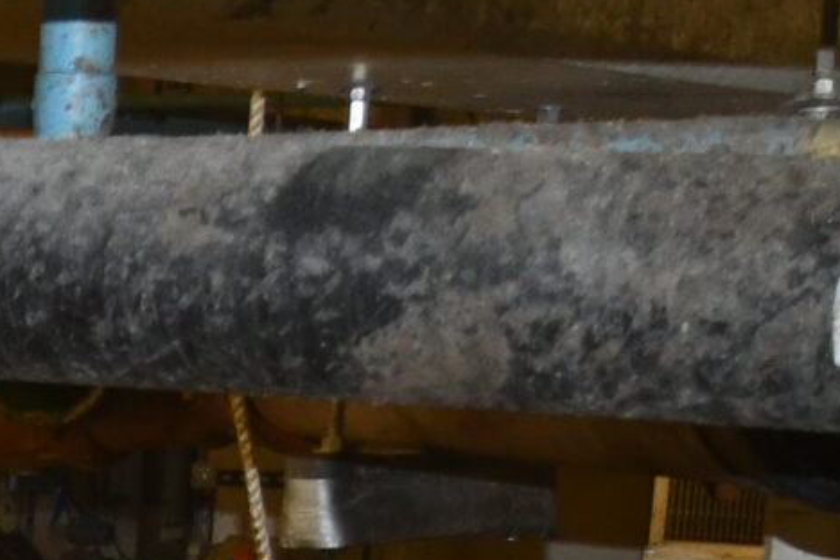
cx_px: -700
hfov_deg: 10.4
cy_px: 1483
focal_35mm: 186
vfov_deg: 6.9
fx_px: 4340
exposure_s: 1/60
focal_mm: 23
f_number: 3.8
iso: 1100
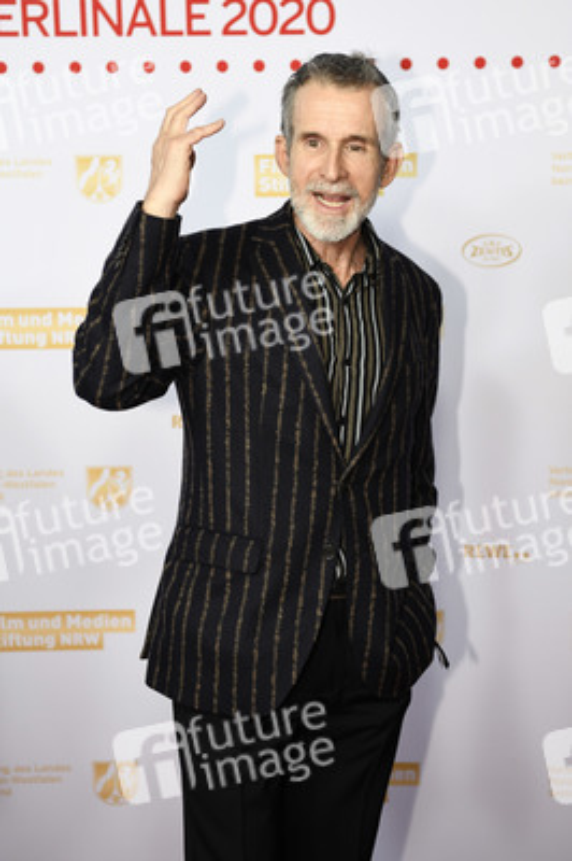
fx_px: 1313
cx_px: 286
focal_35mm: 55
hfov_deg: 24.6
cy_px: 430
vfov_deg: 36.3
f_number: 3.5
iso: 800
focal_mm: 55
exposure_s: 1/500
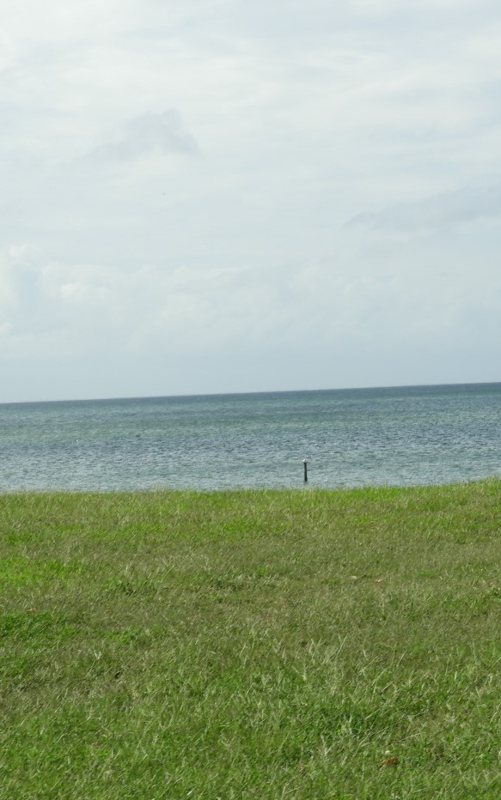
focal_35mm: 131
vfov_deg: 15.9
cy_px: 353
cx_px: 345
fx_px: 2860
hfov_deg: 10.0
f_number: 4.5
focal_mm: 14.3
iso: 100
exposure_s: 1/1000
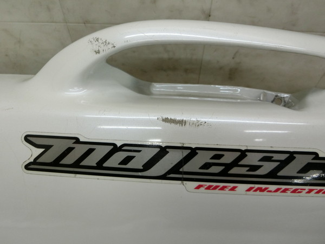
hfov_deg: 69.4
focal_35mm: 25
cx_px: 162
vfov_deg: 54.9
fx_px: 235
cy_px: 122
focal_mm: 4.5
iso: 250
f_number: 3.5
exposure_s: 1/125
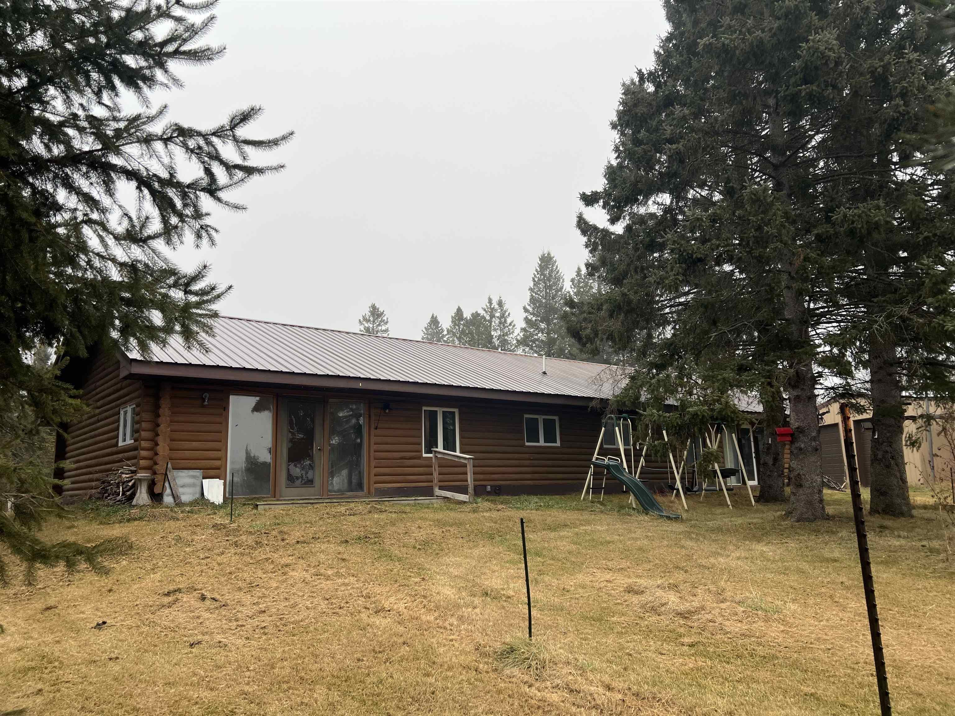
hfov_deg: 67.3
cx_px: 478
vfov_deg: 53.1
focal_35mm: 26
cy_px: 358
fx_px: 717
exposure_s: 1/461
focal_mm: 5.7
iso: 50
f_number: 1.5
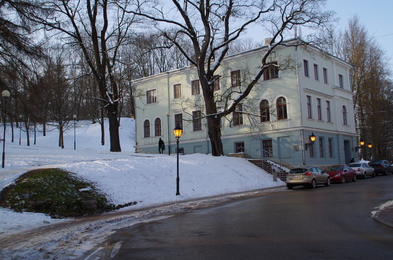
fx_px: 392
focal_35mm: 36
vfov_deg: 36.7
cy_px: 130
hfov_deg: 53.2
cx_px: 196
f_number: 11
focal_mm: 24
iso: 160
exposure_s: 1/125
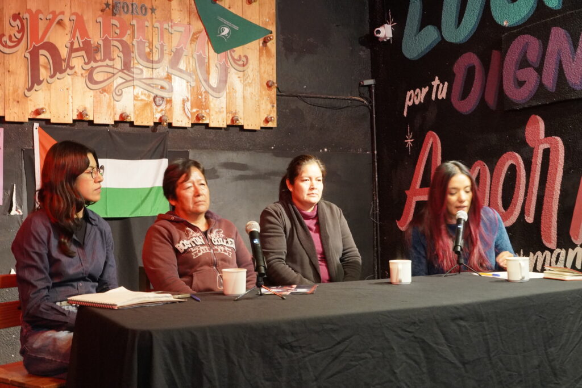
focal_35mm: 46
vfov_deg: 29.0
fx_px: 752
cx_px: 291
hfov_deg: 42.3
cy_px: 194
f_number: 8
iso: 3200
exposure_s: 1/5
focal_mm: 31
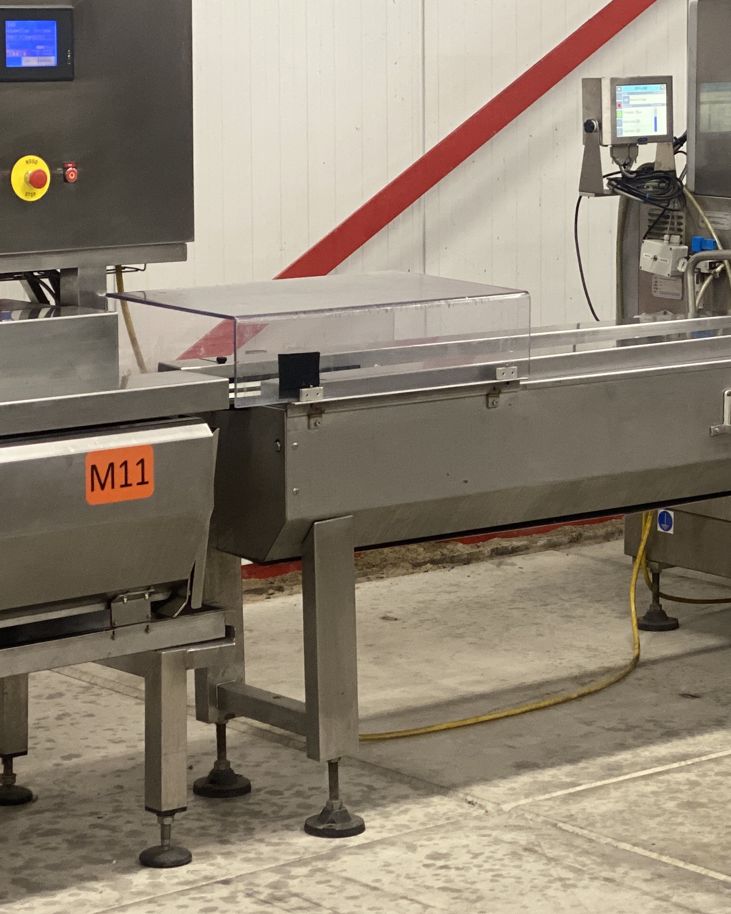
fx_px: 2894
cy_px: 336
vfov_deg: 17.9
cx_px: 443
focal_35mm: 107
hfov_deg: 14.4
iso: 160
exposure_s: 1/33
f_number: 2
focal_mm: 6
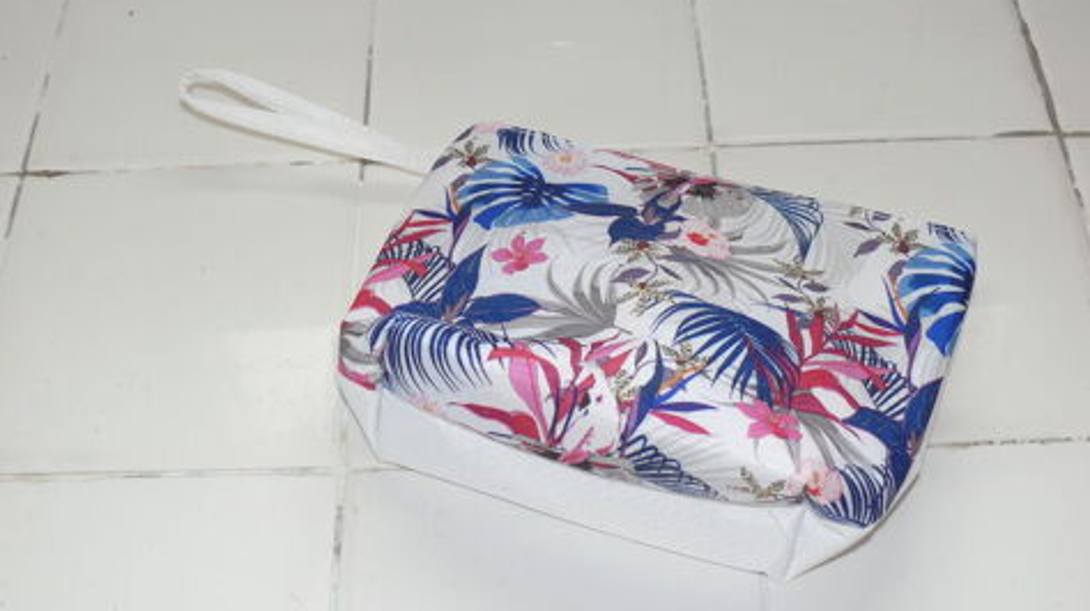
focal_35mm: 53
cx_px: 547
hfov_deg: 39.2
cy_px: 234
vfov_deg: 22.5
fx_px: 1531
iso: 100
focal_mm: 9.3
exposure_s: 1/30
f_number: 3.2
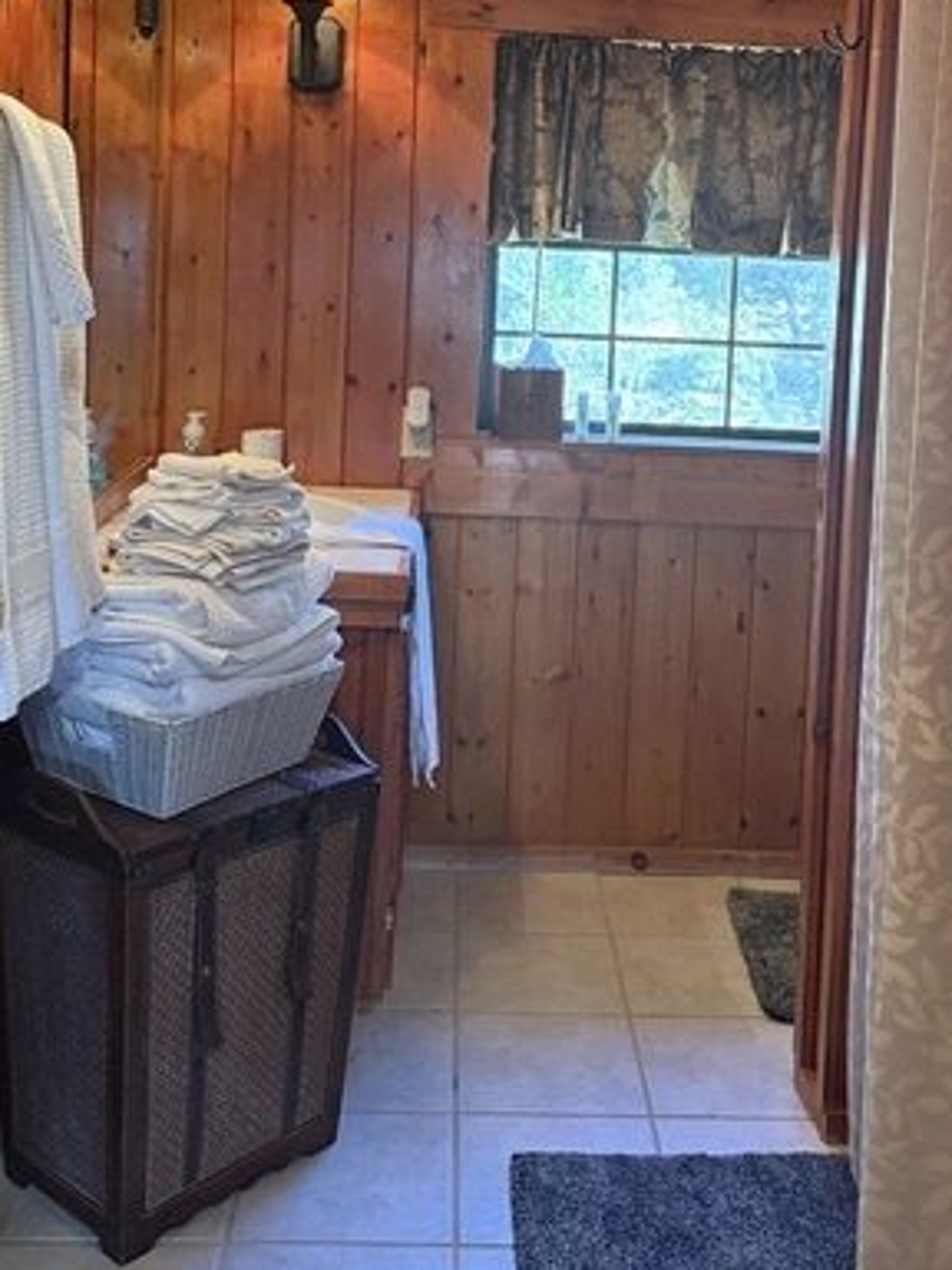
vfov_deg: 45.2
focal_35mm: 40
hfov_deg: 35.9
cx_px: 526
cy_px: 321
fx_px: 1467
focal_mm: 6.76
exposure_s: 1/60
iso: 500
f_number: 1.78
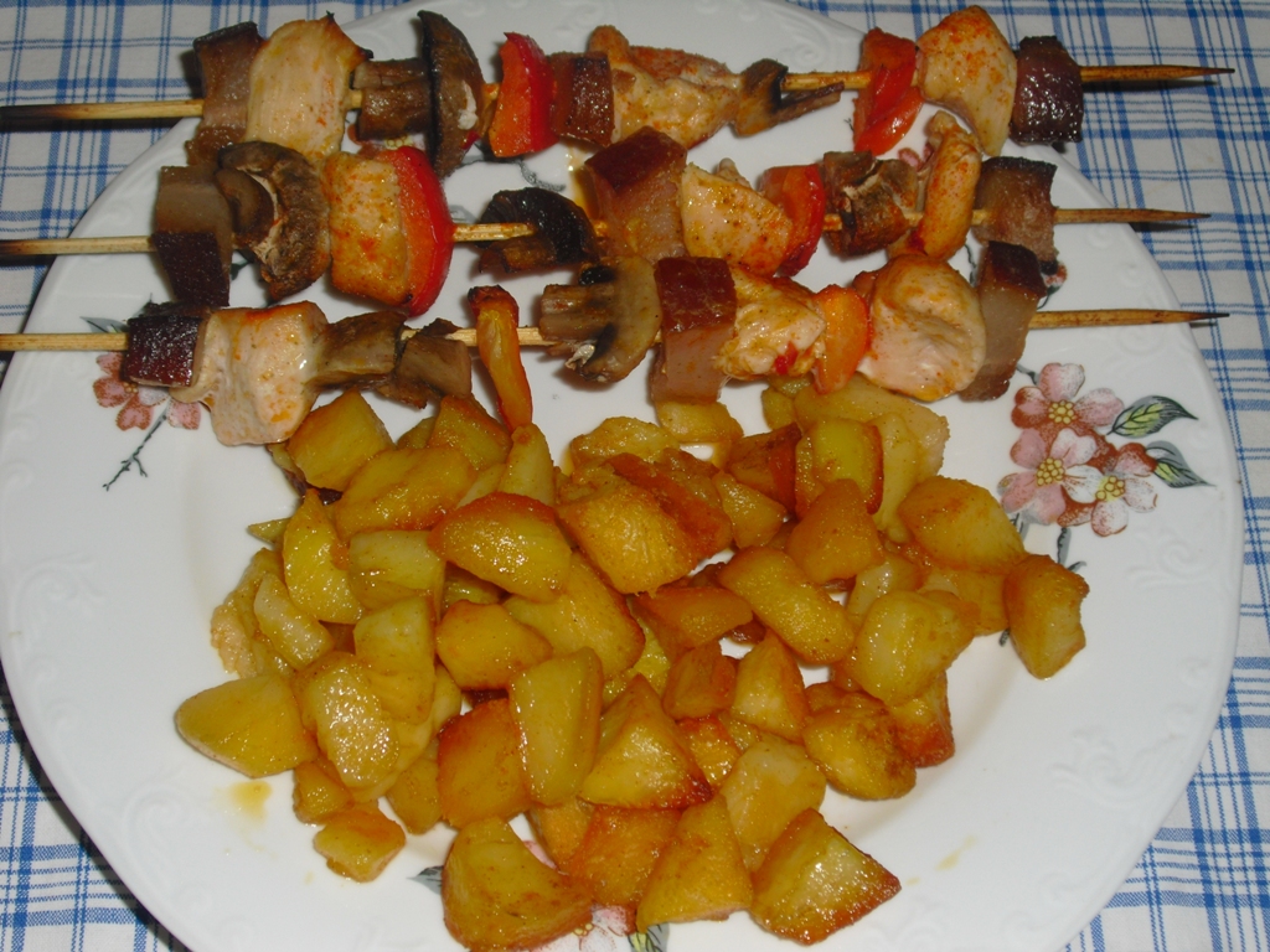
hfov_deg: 36.2
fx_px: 1944
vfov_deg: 27.5
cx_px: 635
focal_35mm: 53
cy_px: 476
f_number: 3.8
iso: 100
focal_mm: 9.4
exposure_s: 1/60
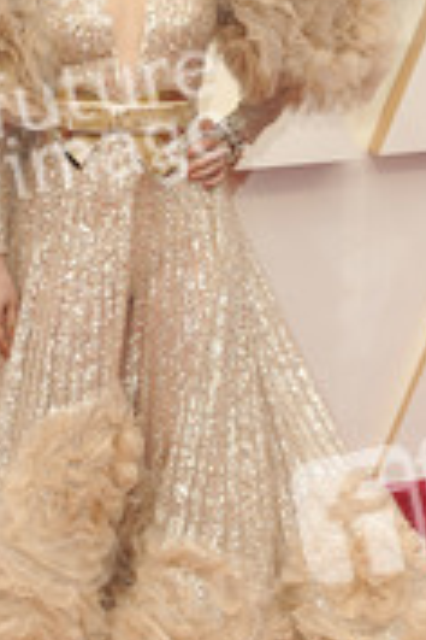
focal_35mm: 131
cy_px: 318
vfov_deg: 15.6
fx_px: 2325
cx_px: 150
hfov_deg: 10.5
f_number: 7.1
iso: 800
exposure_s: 1/250
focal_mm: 58
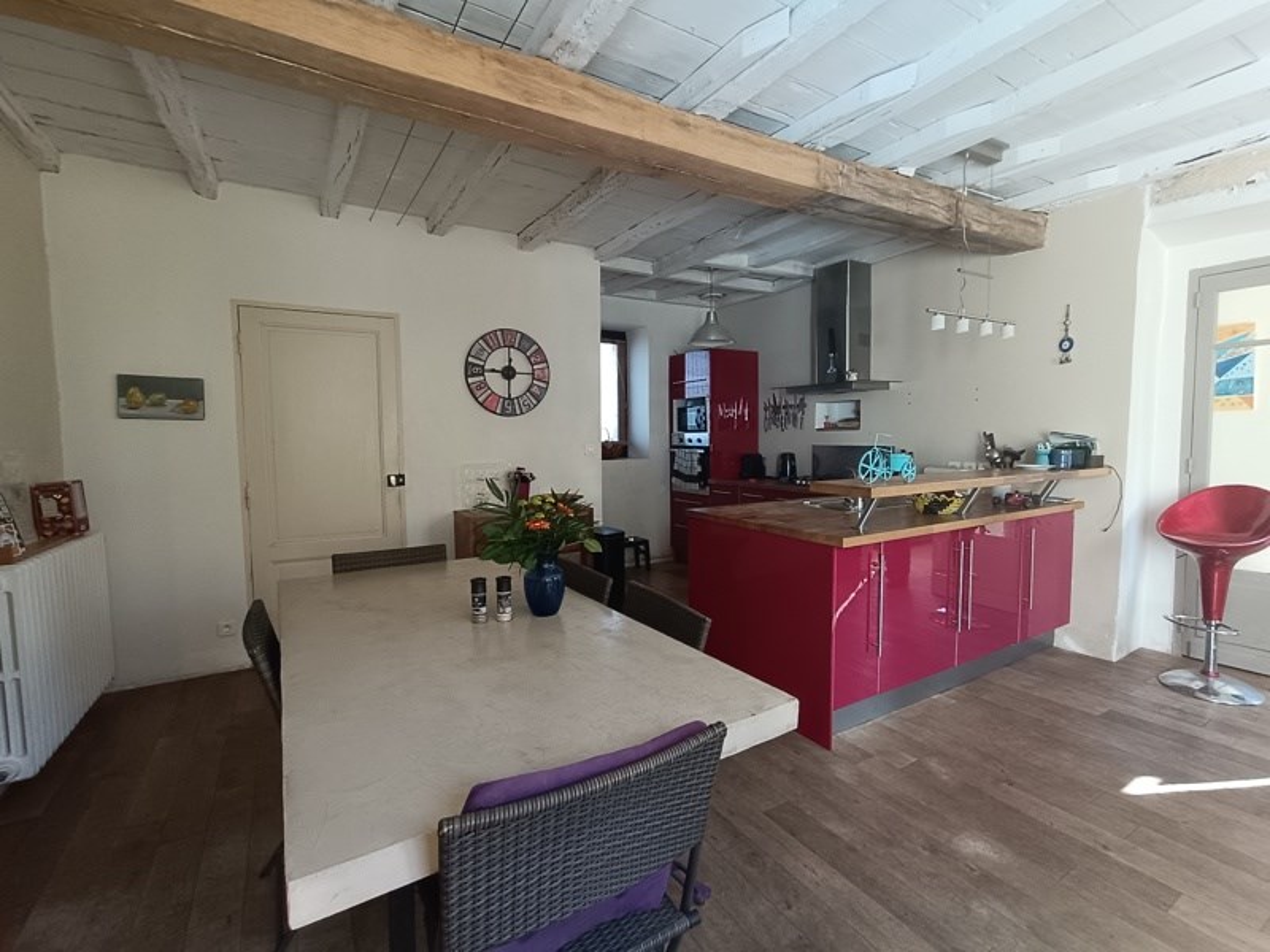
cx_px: 635
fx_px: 587
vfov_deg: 78.1
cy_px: 476
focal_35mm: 16
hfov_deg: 94.5
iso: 229
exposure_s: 1/50
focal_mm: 1.66
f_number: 2.2
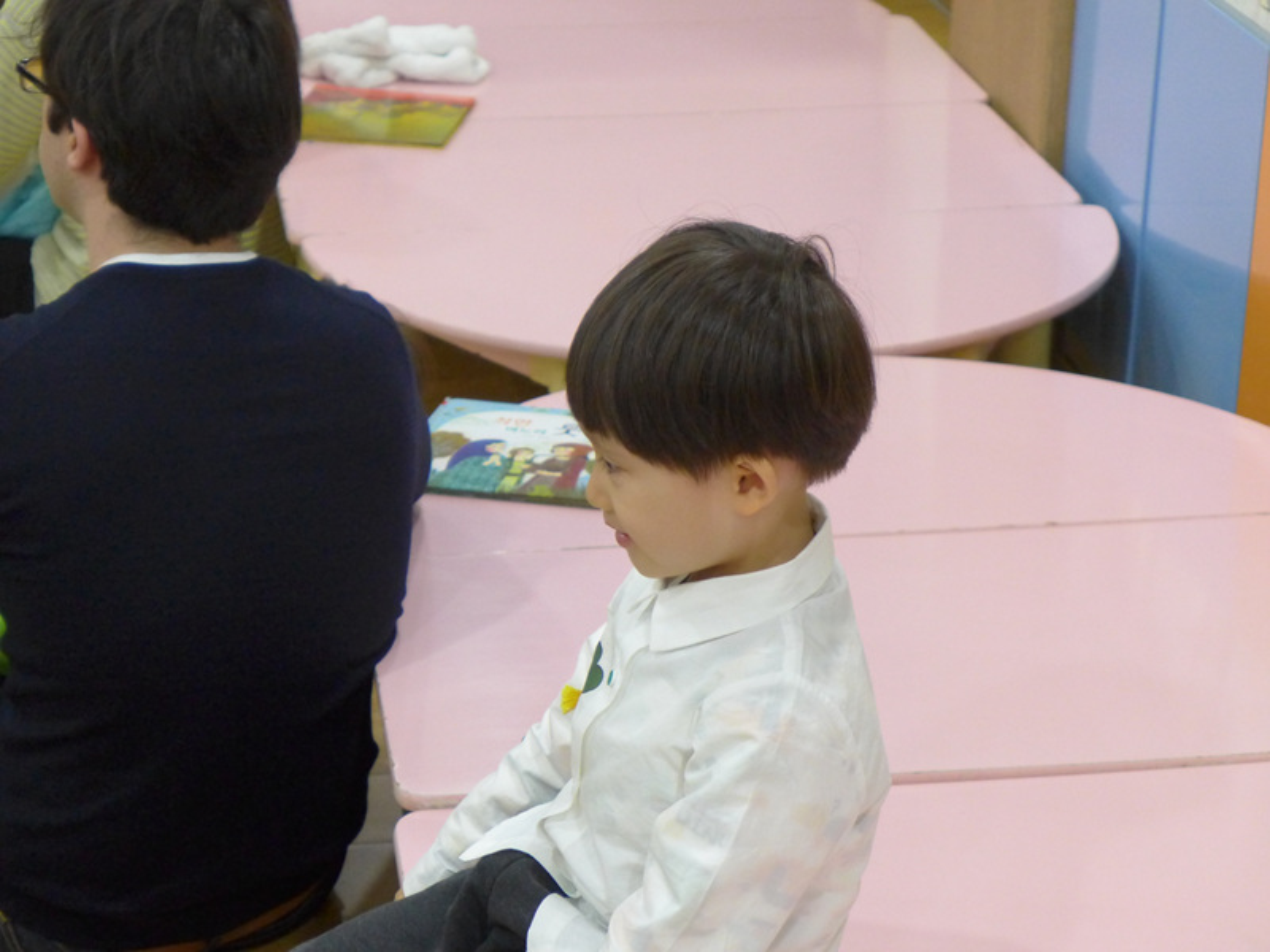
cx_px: 635
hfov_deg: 21.8
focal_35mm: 90
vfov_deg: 16.4
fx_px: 3302
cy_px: 476
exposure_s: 1/200
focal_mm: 17.7
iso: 800
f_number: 2.3
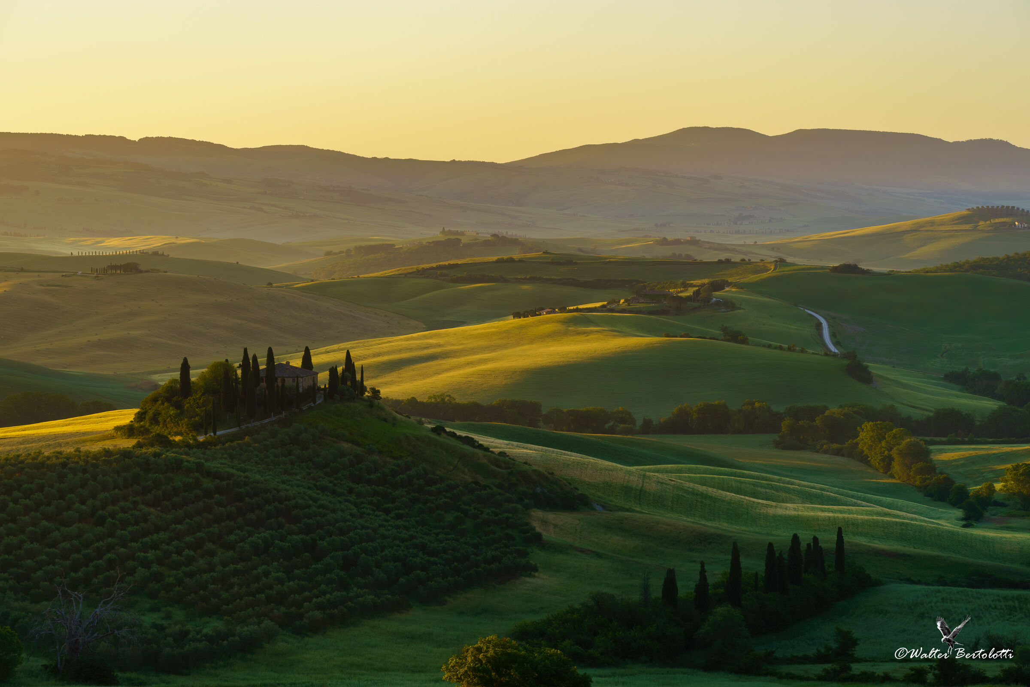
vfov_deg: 13.7
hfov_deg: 20.4
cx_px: 515
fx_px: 2861
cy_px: 344
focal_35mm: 100
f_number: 16
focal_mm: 100
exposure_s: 1/20
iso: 50
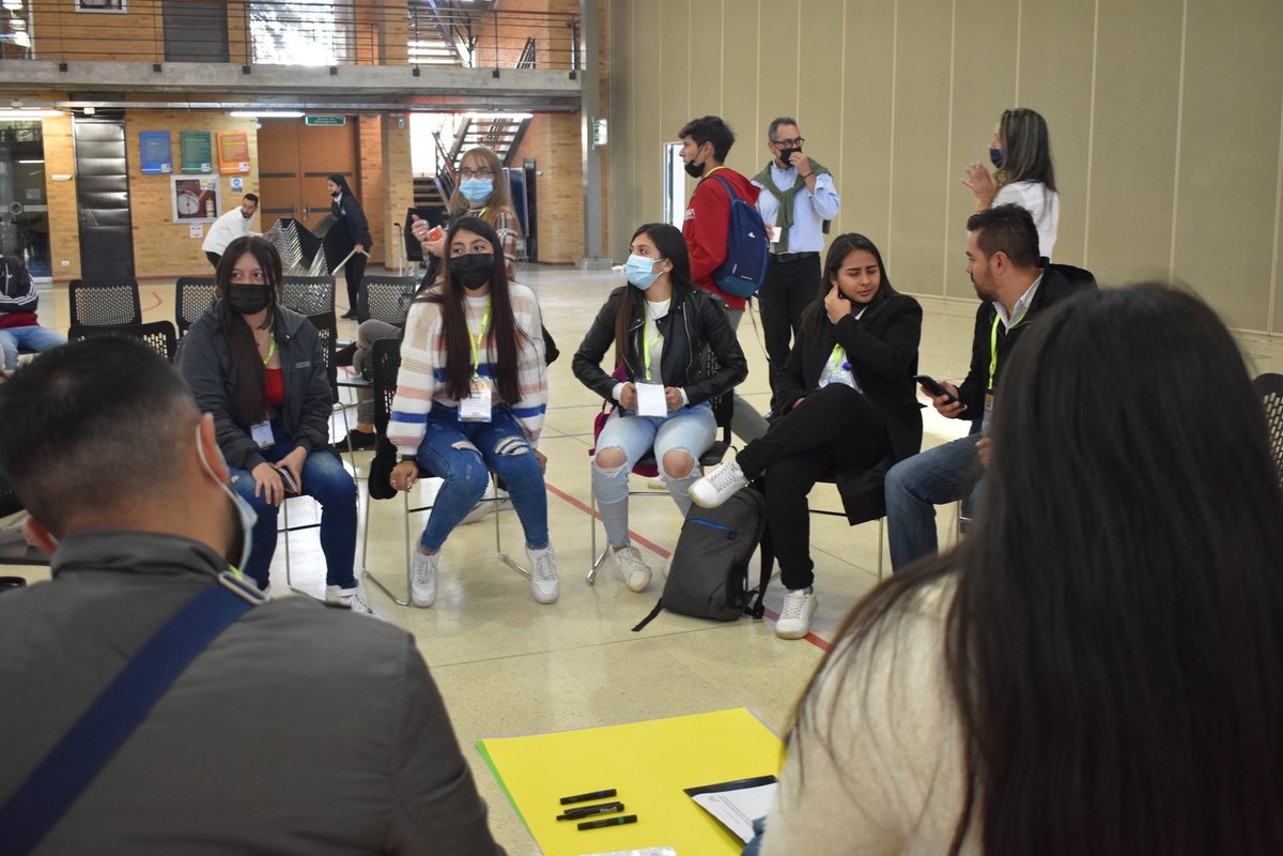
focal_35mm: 38
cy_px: 428
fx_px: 1336
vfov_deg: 35.5
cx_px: 642
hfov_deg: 51.3
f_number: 4
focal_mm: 25
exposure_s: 1/60
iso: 1100
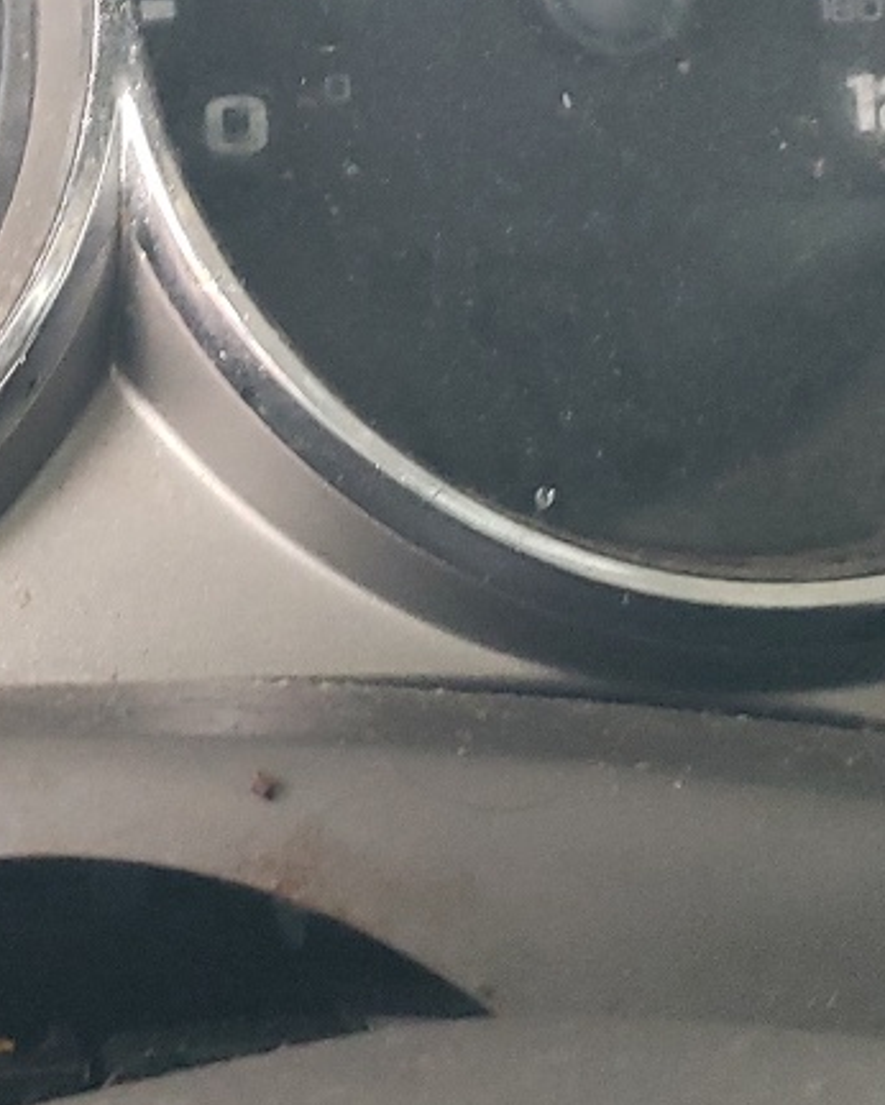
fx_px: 3075
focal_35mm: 94
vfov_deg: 19.9
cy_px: 69
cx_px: 87
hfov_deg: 16.2
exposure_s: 1/40
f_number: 1.5
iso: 278
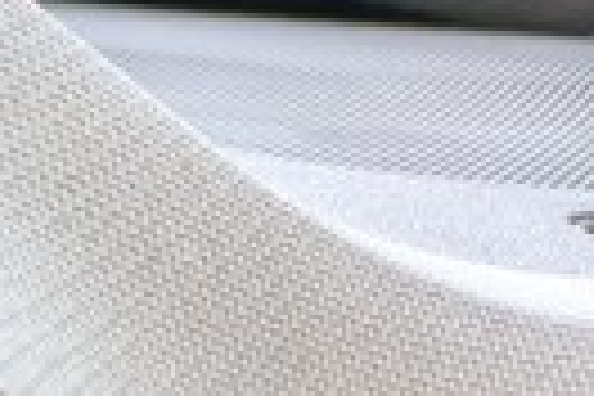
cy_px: 1040
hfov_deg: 10.4
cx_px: -1019
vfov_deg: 7.9
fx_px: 2590
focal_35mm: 157
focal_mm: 5.43
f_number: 1.89
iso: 113
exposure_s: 1/247
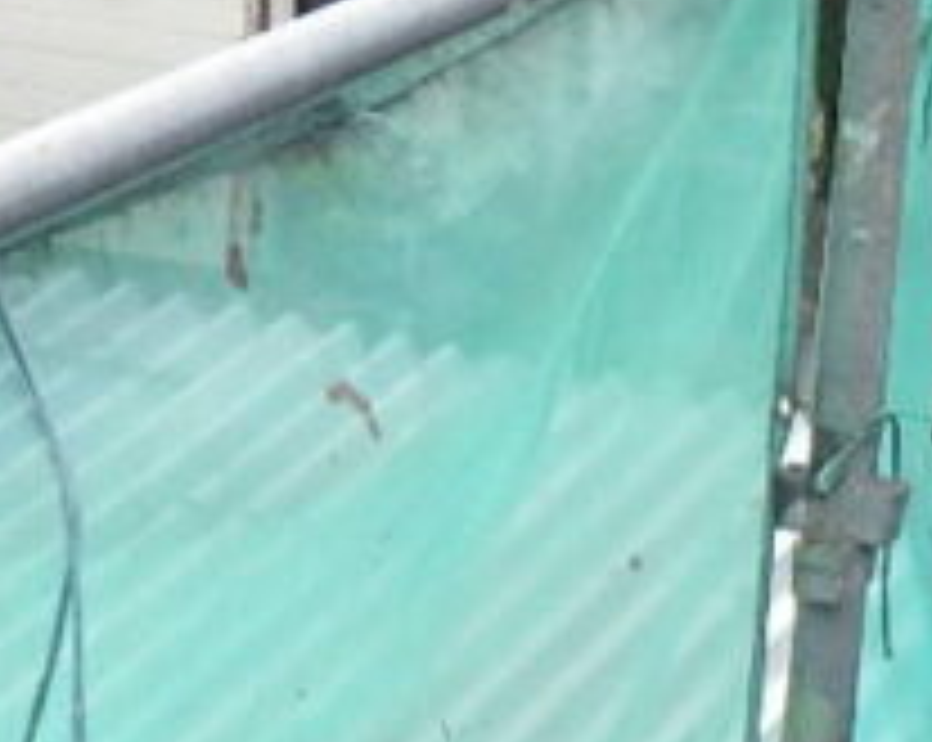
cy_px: 1007
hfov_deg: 9.4
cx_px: 1040
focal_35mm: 203
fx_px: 5592
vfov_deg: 7.5
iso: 125
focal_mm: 7.5
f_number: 5
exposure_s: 1/320
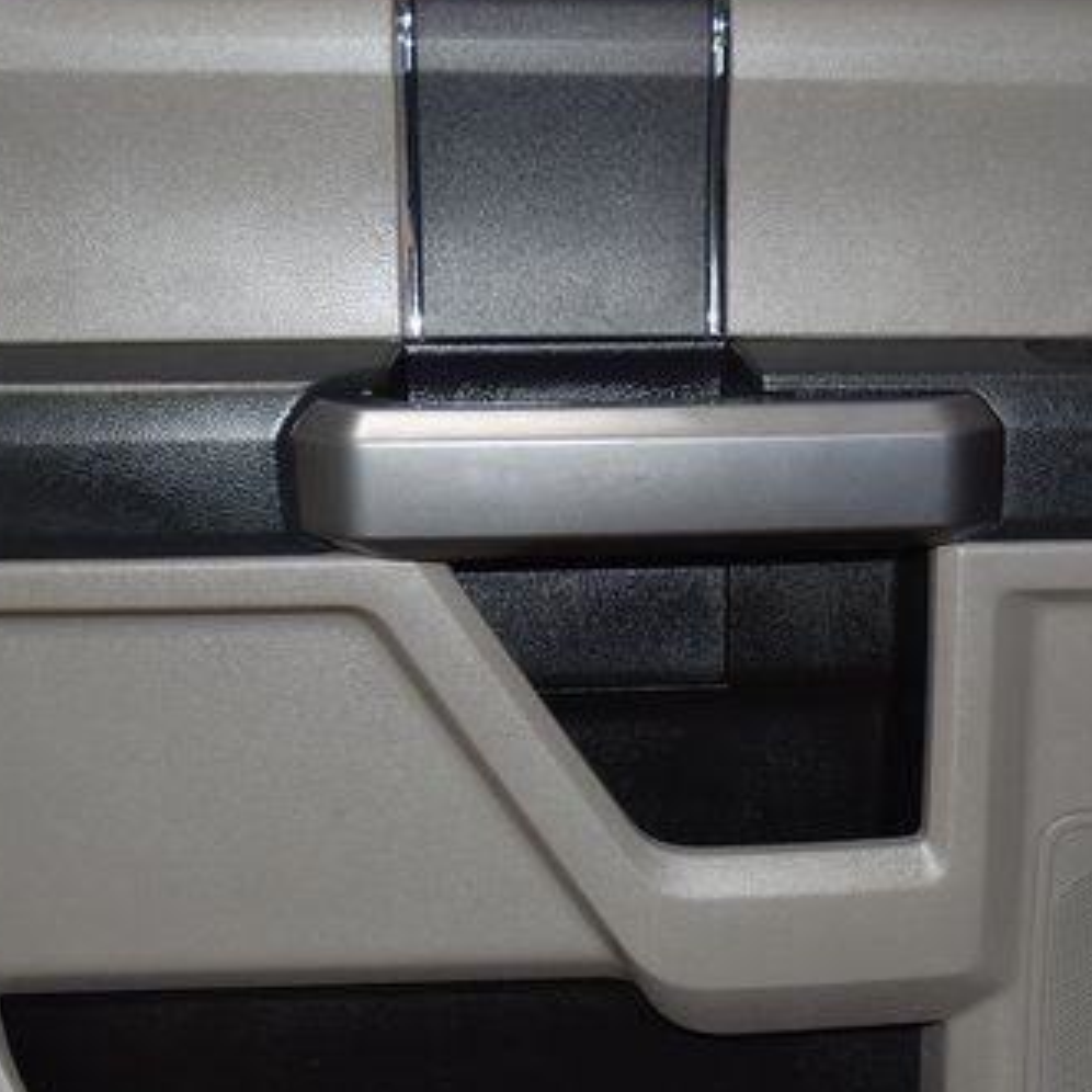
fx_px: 2106
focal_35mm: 59
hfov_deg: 28.9
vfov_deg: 29.0
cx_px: 740
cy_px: 653
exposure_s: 1/80
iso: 800
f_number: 4.5
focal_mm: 24
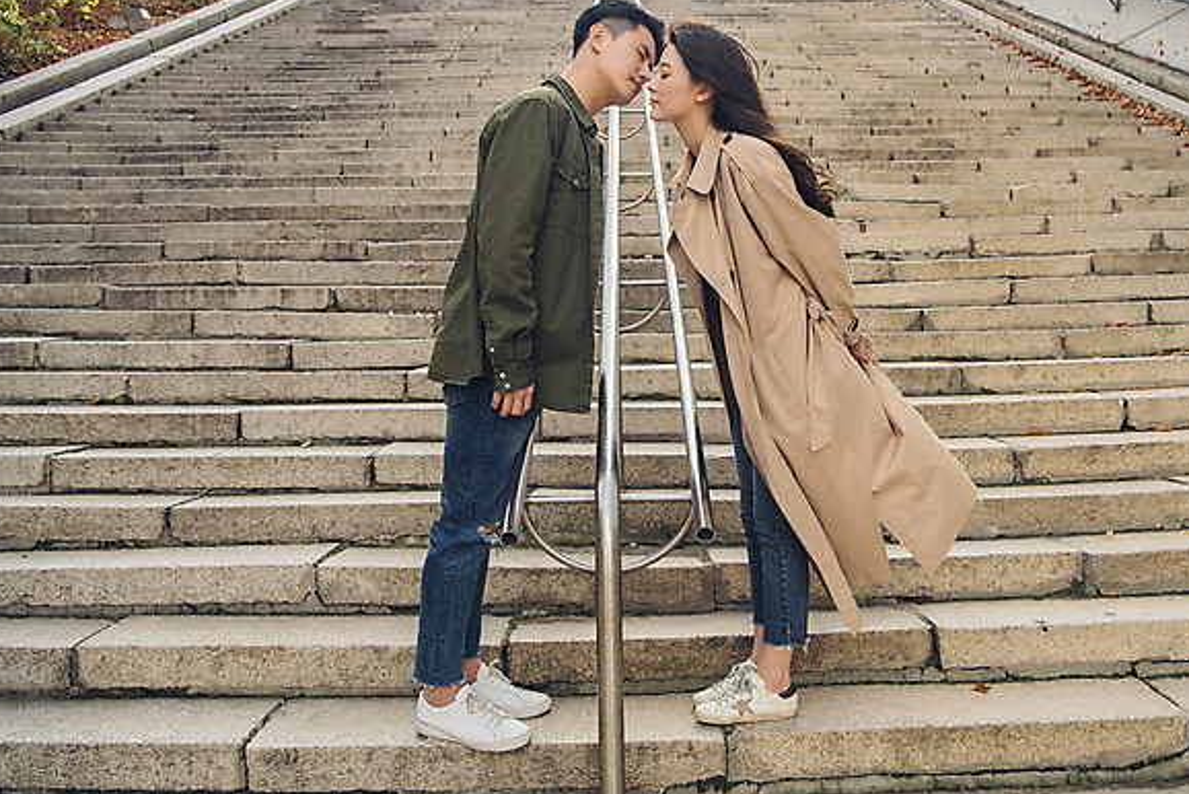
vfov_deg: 46.4
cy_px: 403
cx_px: 583
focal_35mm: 28
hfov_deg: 65.4
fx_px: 925
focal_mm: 27
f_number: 5.6
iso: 250
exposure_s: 1/320
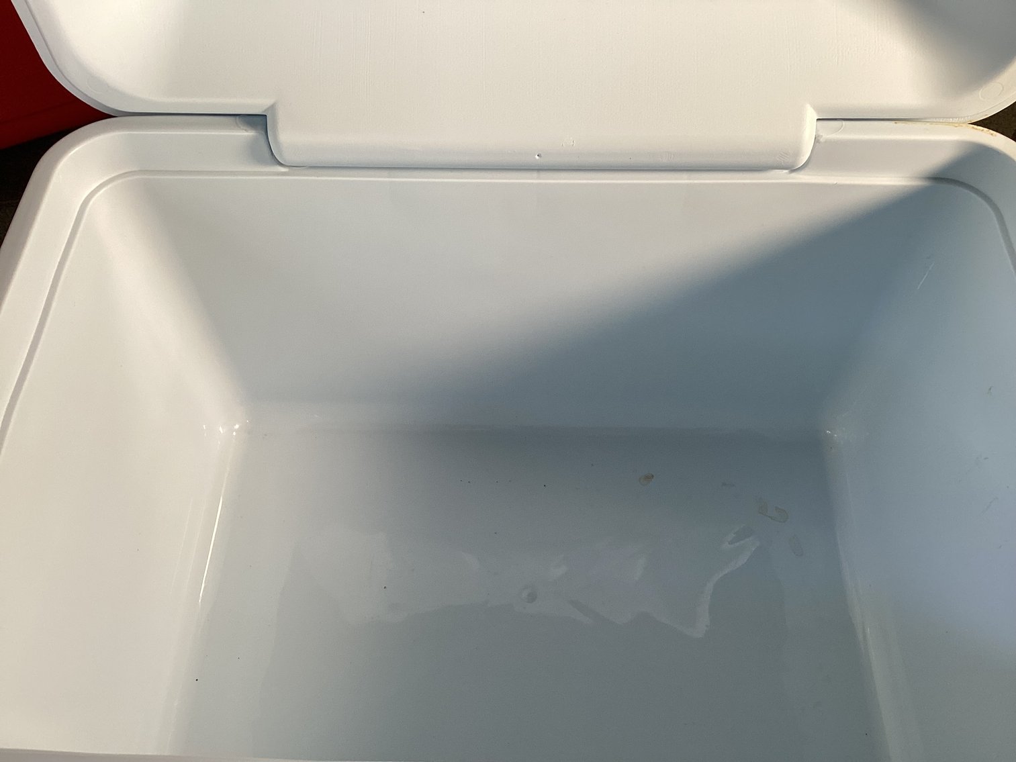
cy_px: 381
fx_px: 910
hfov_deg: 58.3
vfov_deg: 45.4
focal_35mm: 31
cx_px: 508
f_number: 2.4
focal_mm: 3.3
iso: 50
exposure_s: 1/60
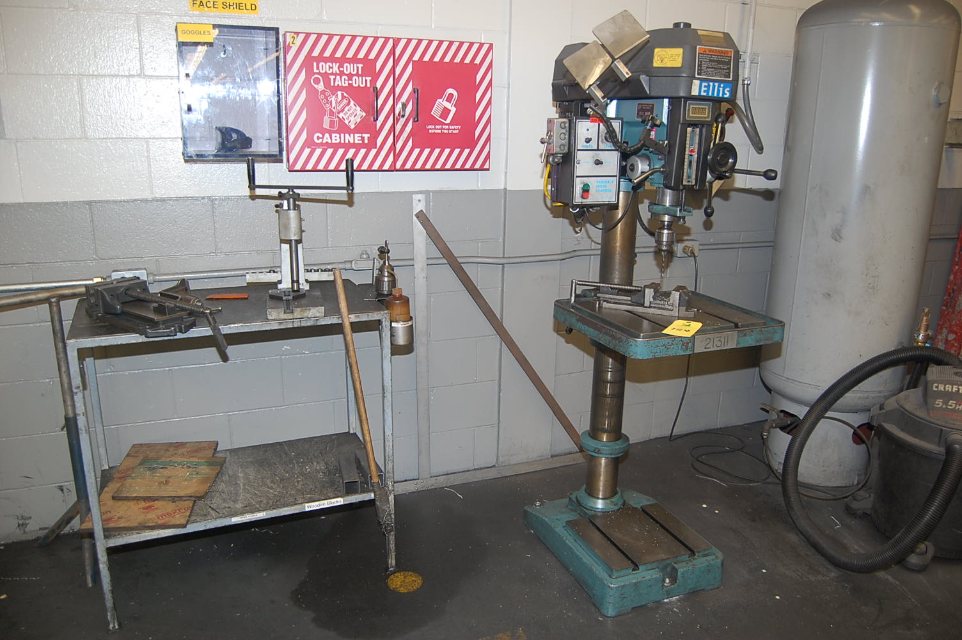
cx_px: 481
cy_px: 320
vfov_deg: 47.8
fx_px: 721
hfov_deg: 67.4
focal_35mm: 27
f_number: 4
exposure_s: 1/60
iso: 400
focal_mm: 18
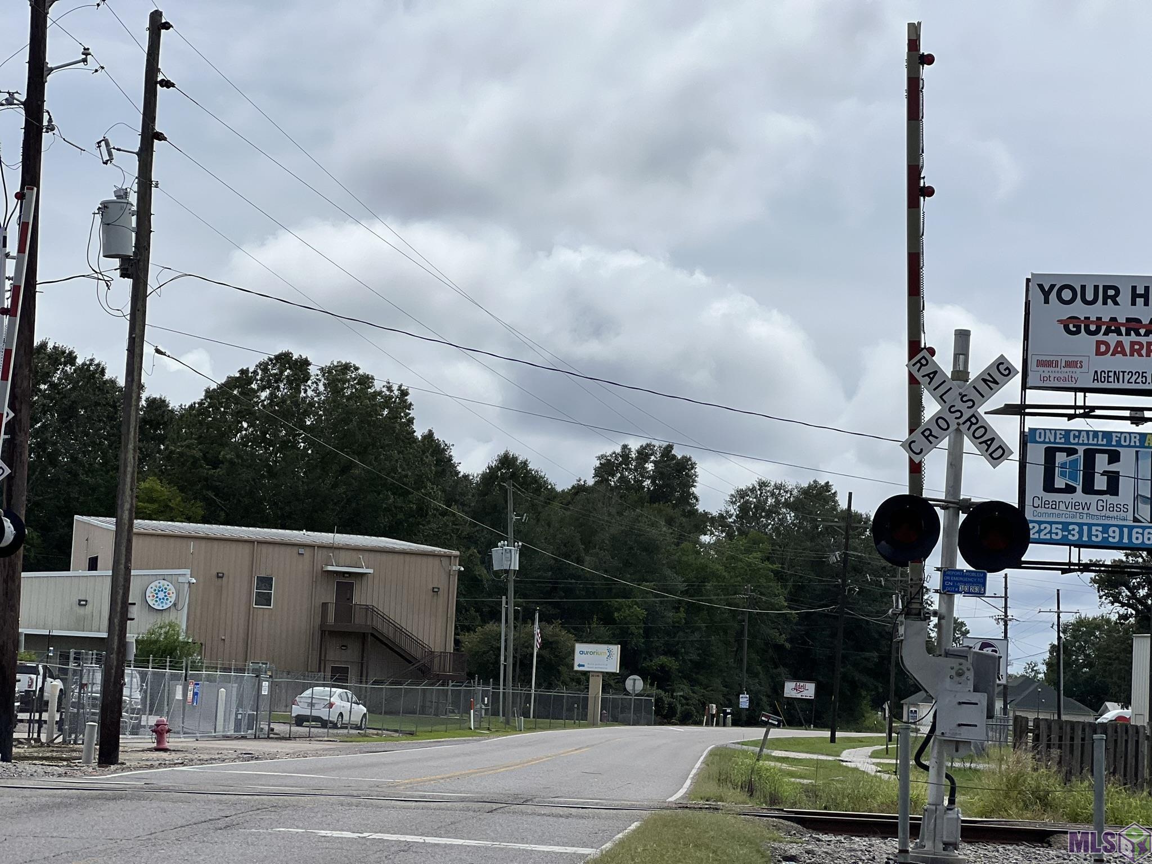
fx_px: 2563
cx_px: 576
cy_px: 432
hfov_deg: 25.3
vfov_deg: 19.1
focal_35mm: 77
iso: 32
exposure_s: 1/1815
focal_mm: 9
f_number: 2.8
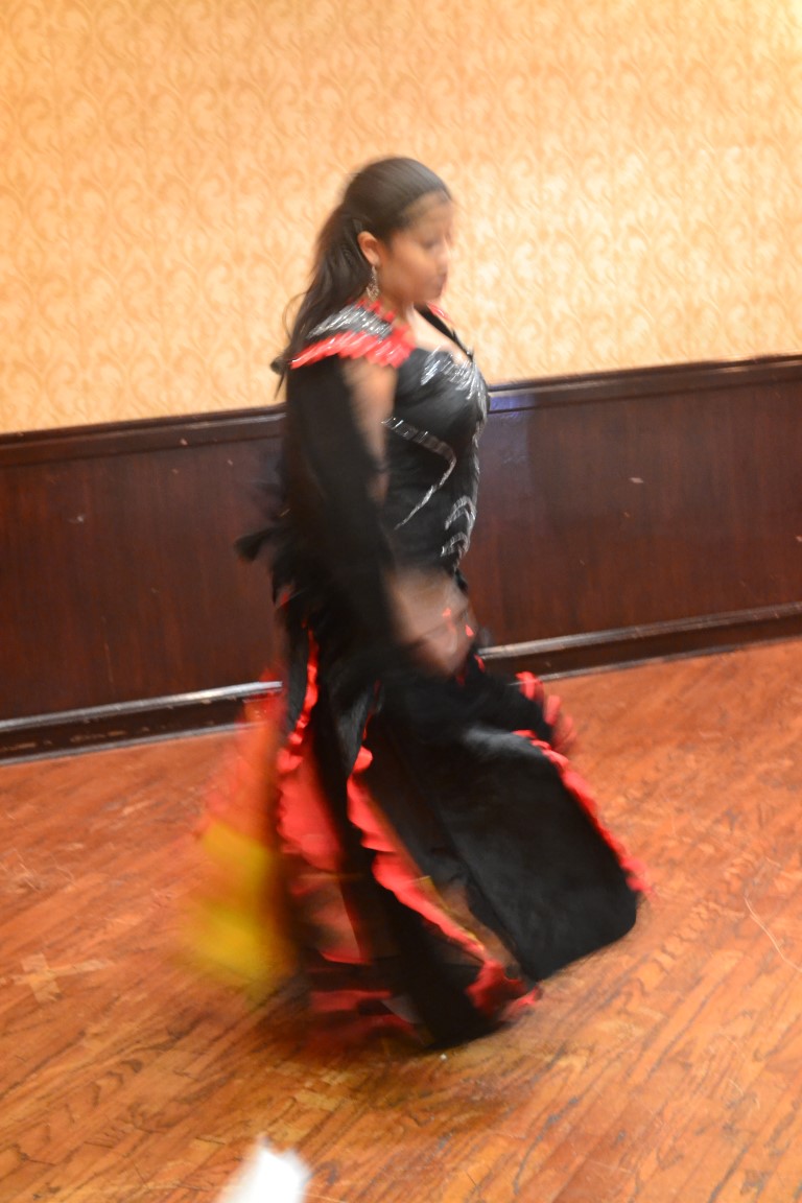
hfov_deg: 22.6
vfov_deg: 33.4
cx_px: 401
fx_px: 2005
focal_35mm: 60
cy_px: 602
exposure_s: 1/8
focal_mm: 40
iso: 3200
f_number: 5.3
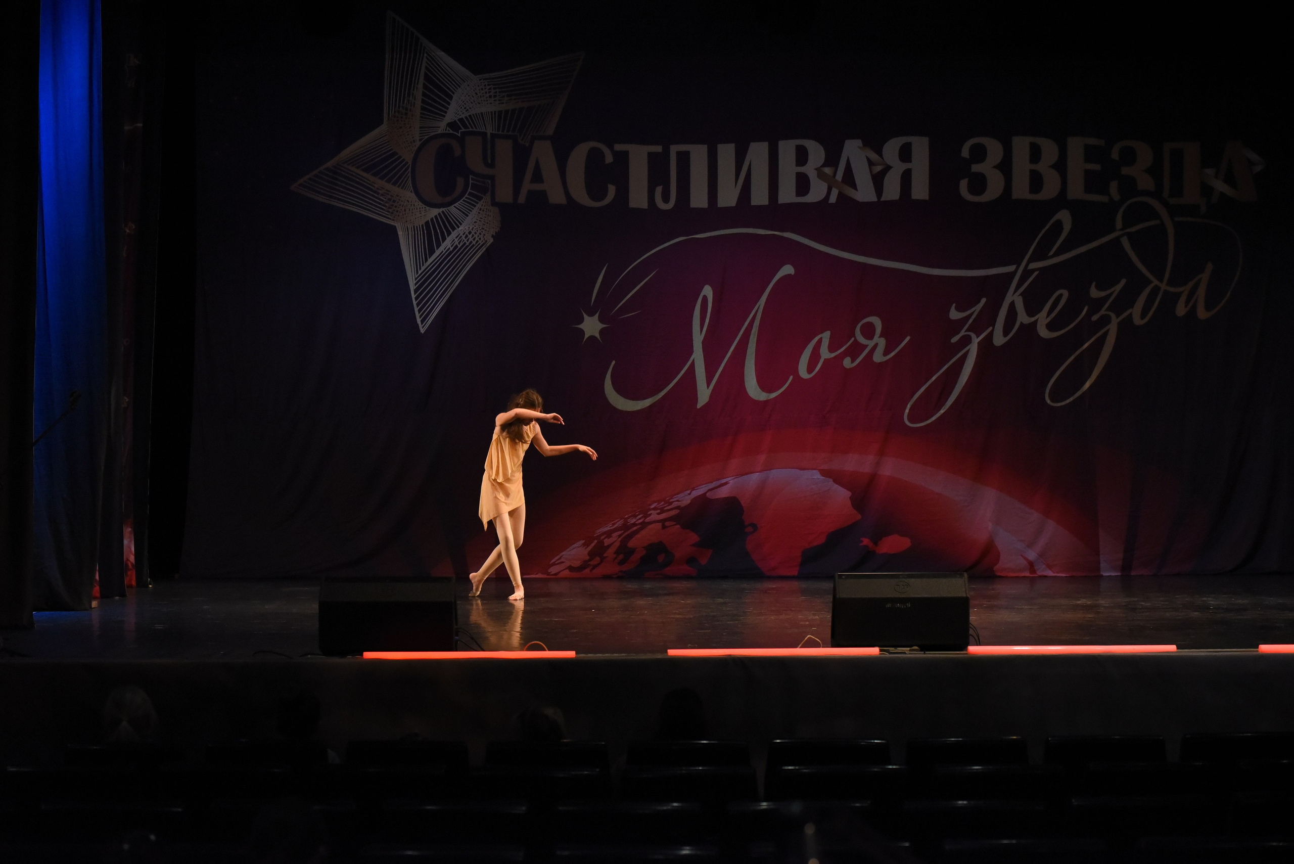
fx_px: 2517
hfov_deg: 28.8
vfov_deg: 19.5
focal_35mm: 70
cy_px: 432
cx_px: 647
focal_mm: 70
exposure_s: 1/640
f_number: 3.5
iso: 5000
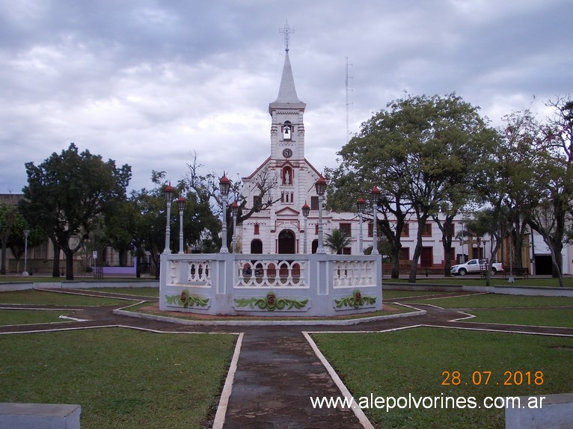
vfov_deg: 37.7
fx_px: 629
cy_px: 214
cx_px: 286
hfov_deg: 49.0
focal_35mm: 38
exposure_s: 1/250
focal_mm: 5.3
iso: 80
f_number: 3.1
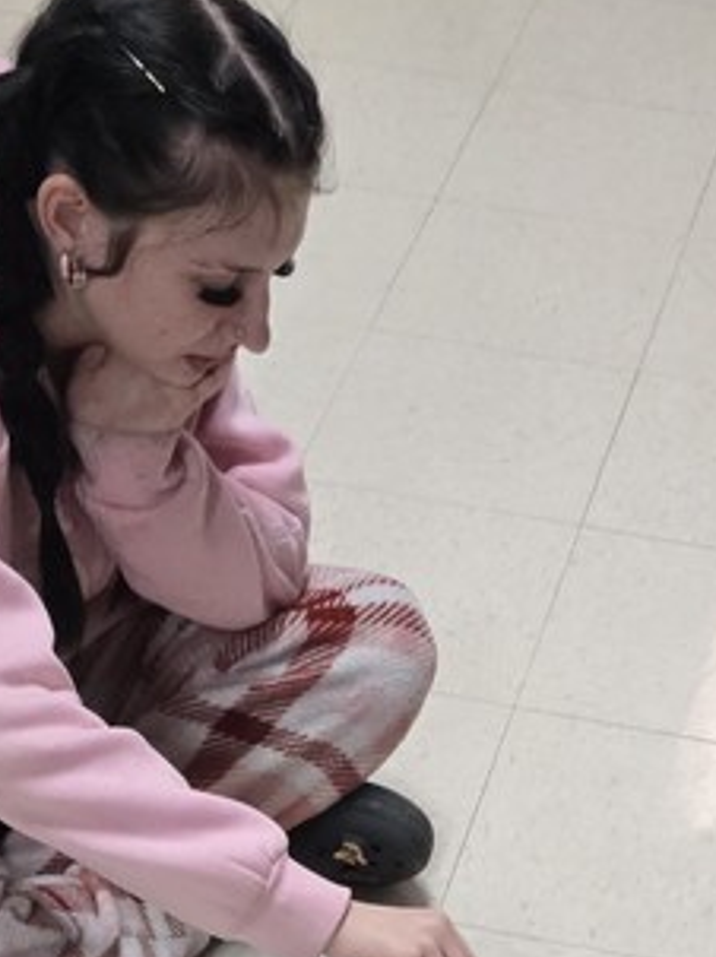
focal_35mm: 78
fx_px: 2154
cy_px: 1429
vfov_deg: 21.2
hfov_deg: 18.6
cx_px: 637
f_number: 1.7
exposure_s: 1/120
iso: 400
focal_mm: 6.3
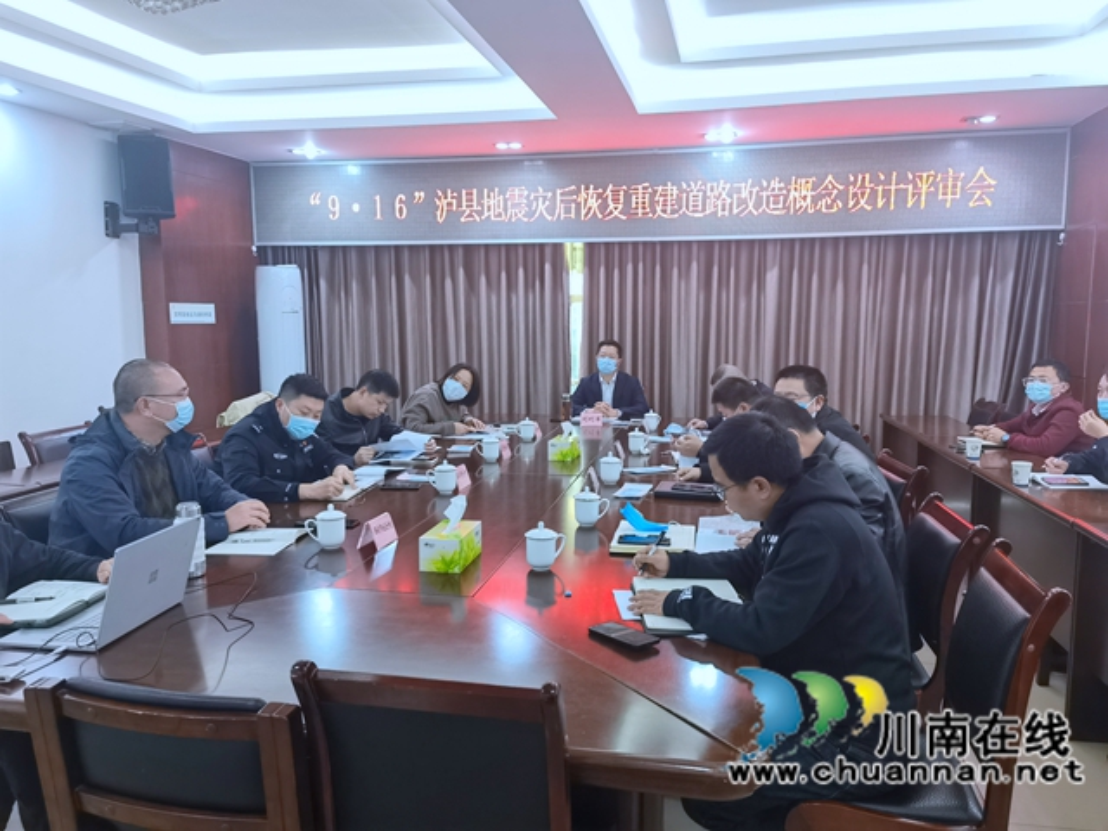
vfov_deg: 51.4
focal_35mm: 27
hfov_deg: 65.3
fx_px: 864
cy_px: 416
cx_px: 554
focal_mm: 6.67
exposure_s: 1/100
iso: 200
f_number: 1.9
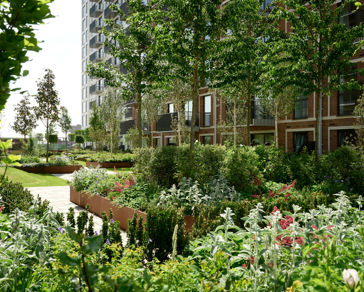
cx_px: 189
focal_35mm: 39
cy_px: 145
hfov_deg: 47.3
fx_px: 416
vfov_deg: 38.6
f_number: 9
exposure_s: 1/60
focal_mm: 33.5
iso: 64
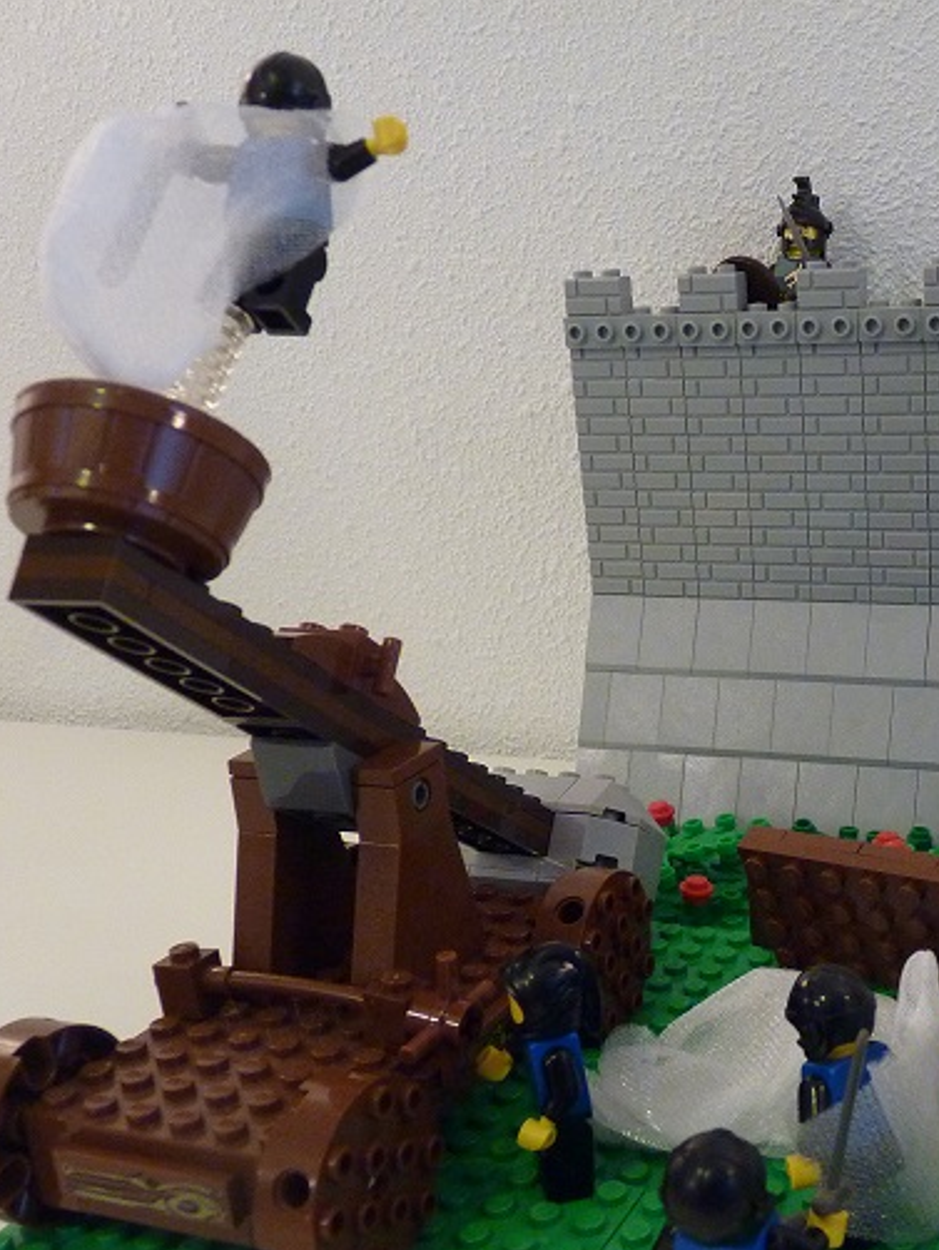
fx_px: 1554
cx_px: 802
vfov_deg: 43.7
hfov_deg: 32.3
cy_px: 737
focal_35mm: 43
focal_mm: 4.8
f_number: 2.8
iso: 400
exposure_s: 1/20
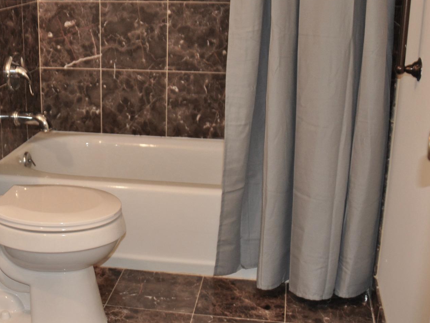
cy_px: 195
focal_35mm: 56
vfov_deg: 26.0
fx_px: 696
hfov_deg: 33.5
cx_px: 95
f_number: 2.8
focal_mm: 24
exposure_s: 1/60
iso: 800
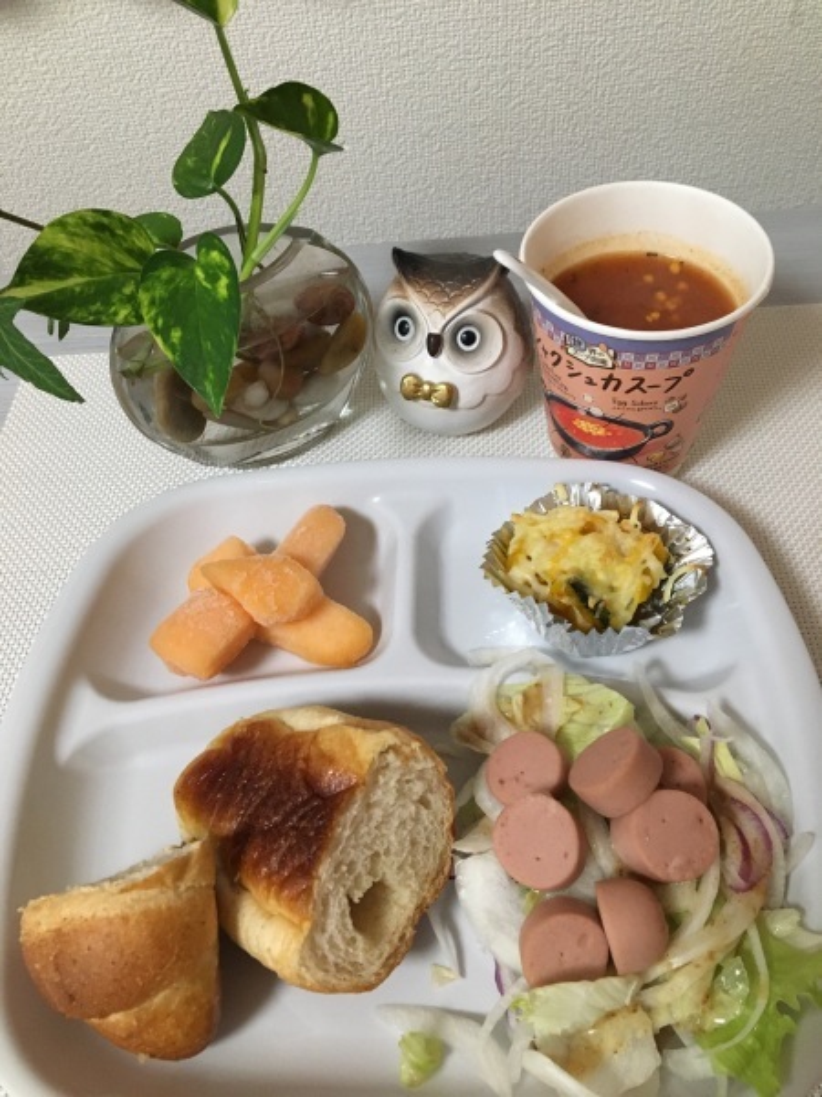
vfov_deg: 61.7
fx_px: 918
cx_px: 411
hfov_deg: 48.2
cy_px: 548
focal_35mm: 29
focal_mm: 4.15
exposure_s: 1/30
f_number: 2.2
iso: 160
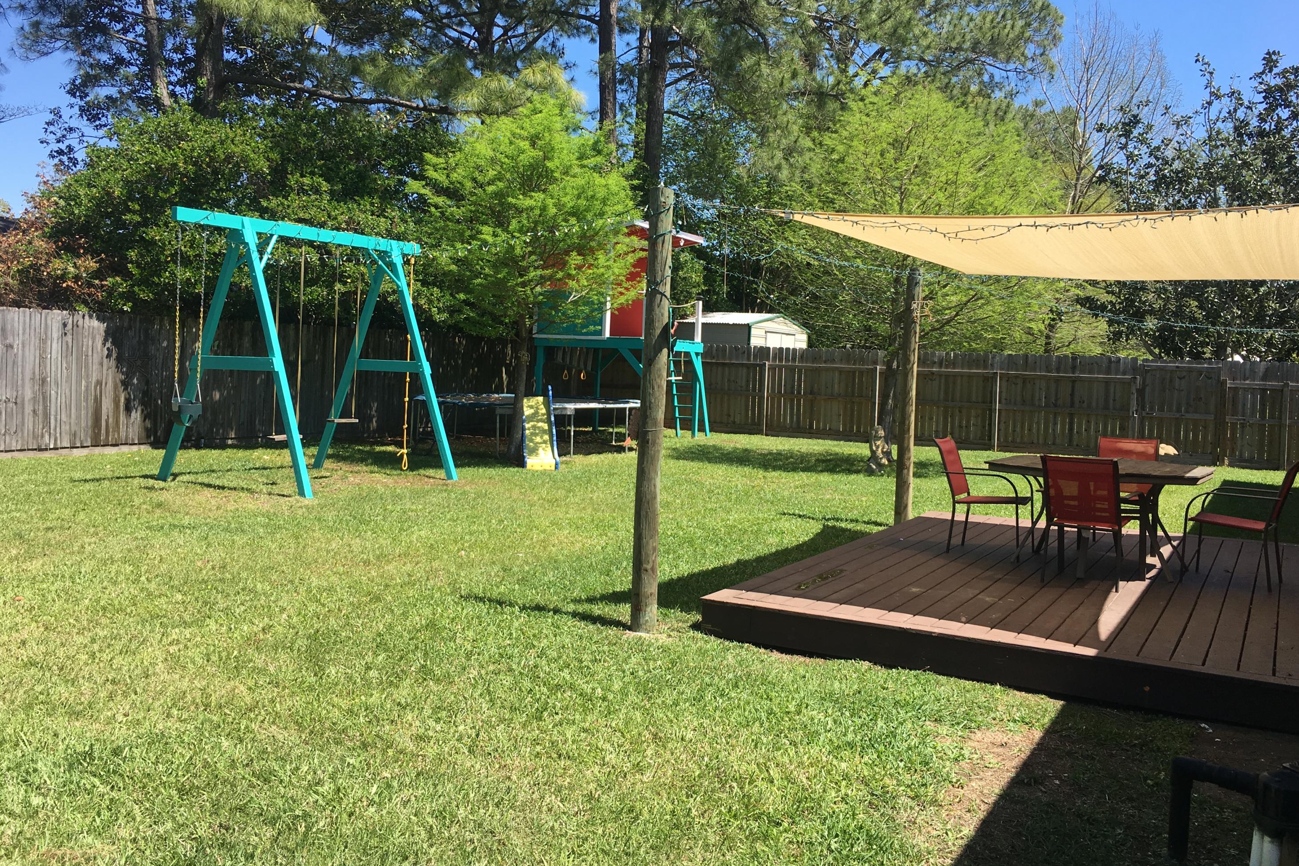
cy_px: 374
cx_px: 646
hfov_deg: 60.3
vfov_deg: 42.2
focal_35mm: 31
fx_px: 1118
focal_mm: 4.15
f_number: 2.2
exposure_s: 1/739
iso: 25
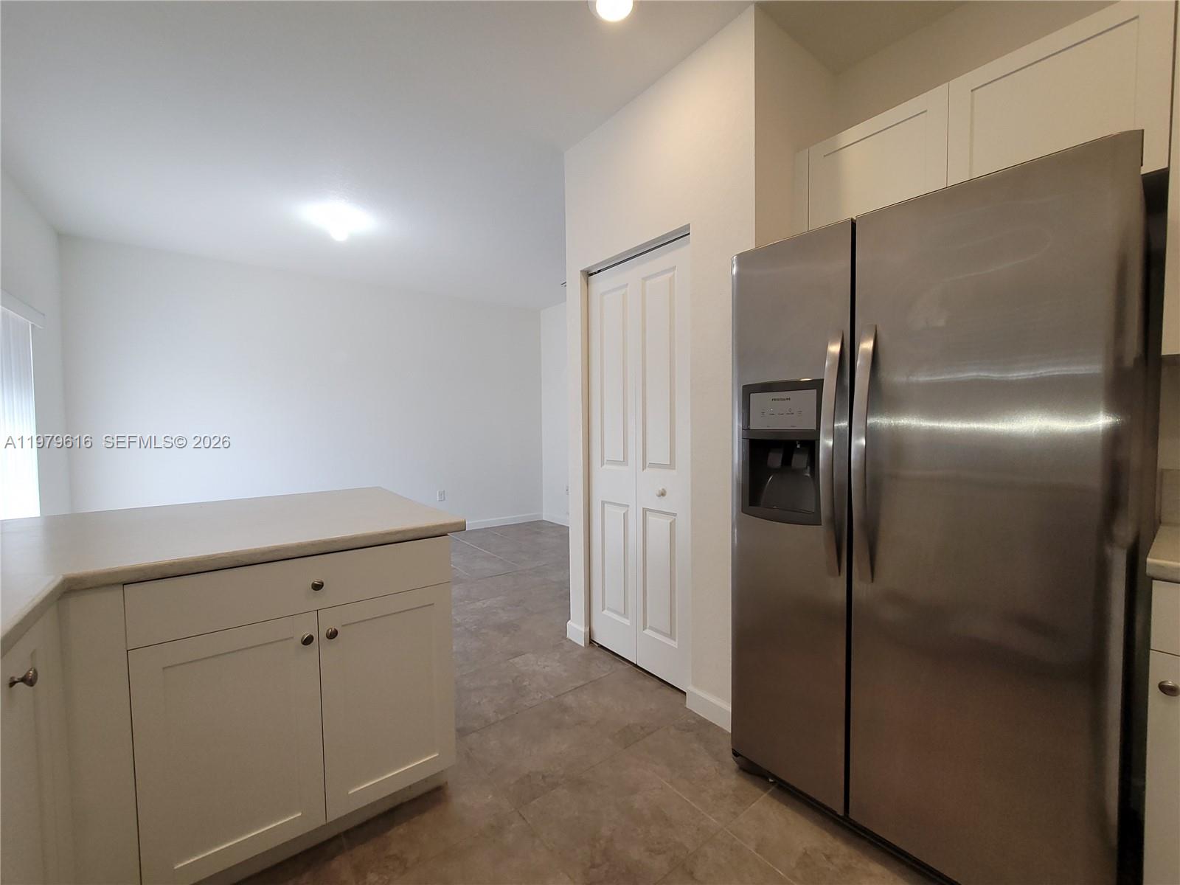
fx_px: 443
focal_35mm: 13
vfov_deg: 89.9
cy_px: 442
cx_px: 590
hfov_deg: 106.2
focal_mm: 2.2
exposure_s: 1/60
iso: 80
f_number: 2.2
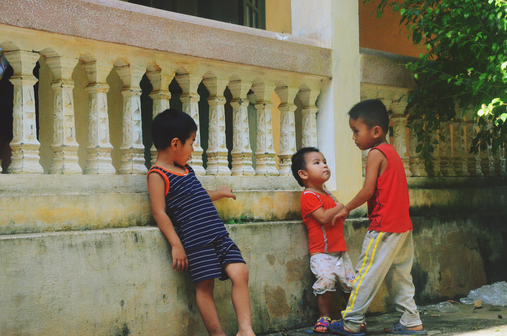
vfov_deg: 18.8
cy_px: 168
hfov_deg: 28.1
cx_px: 254
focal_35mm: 72
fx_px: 1012
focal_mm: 48
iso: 3200
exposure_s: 1/500
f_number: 11
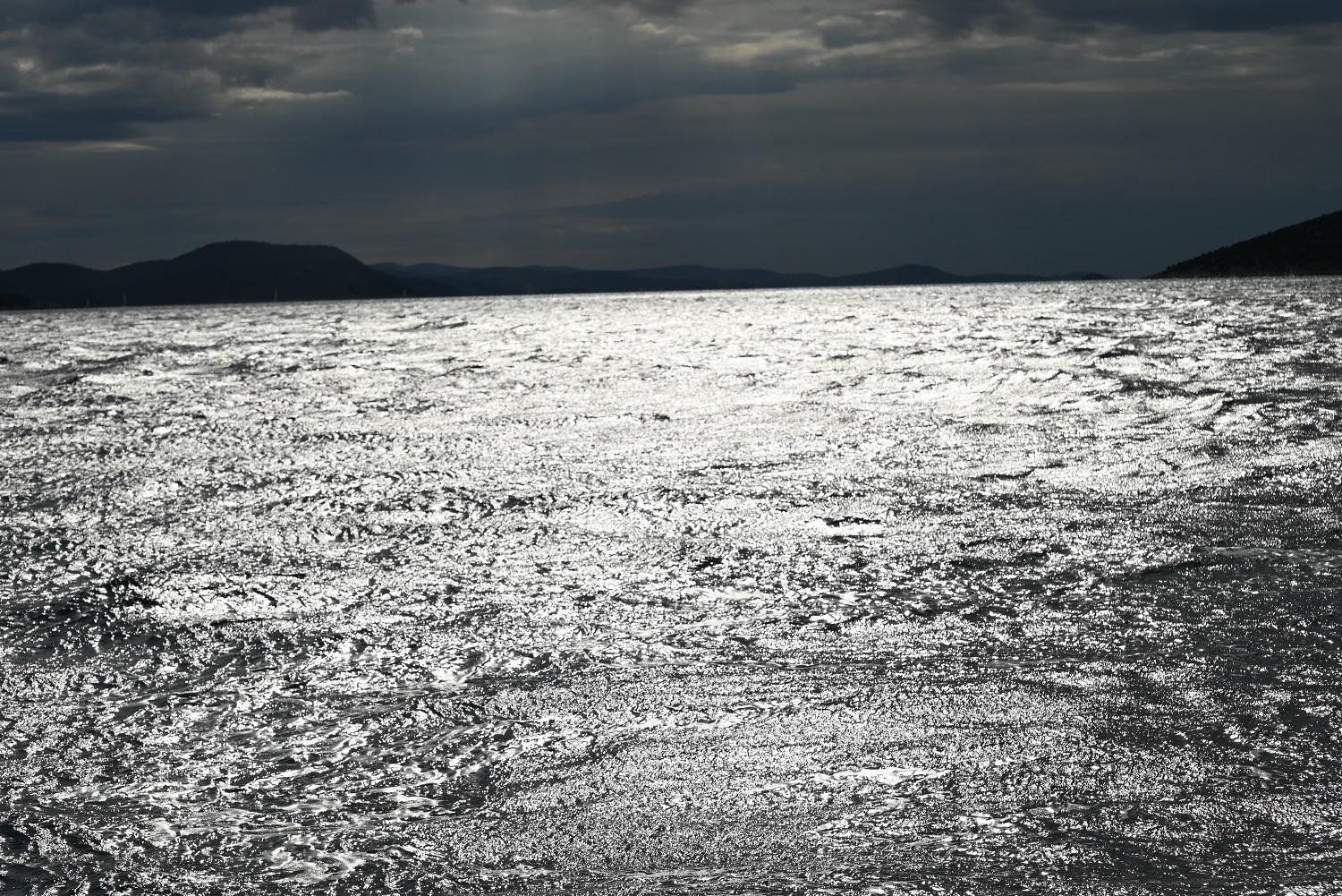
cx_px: 671
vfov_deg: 18.2
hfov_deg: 27.0
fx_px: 2796
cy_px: 448
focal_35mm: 75
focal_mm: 75
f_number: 10
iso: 100
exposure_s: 1/1600
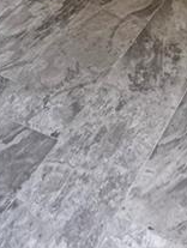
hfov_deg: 17.5
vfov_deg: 16.6
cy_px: -278
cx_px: 216
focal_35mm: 81
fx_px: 582
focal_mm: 2.22
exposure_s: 1/120
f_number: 2.2
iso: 200
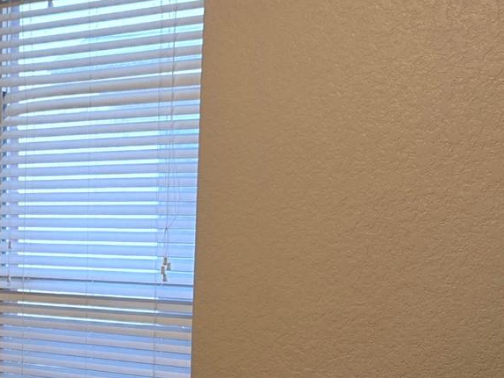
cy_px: 414
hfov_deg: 22.5
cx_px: -47
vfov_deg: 17.4
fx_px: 1194
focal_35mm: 82
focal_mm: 5.4
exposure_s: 1/120
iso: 250
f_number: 1.8
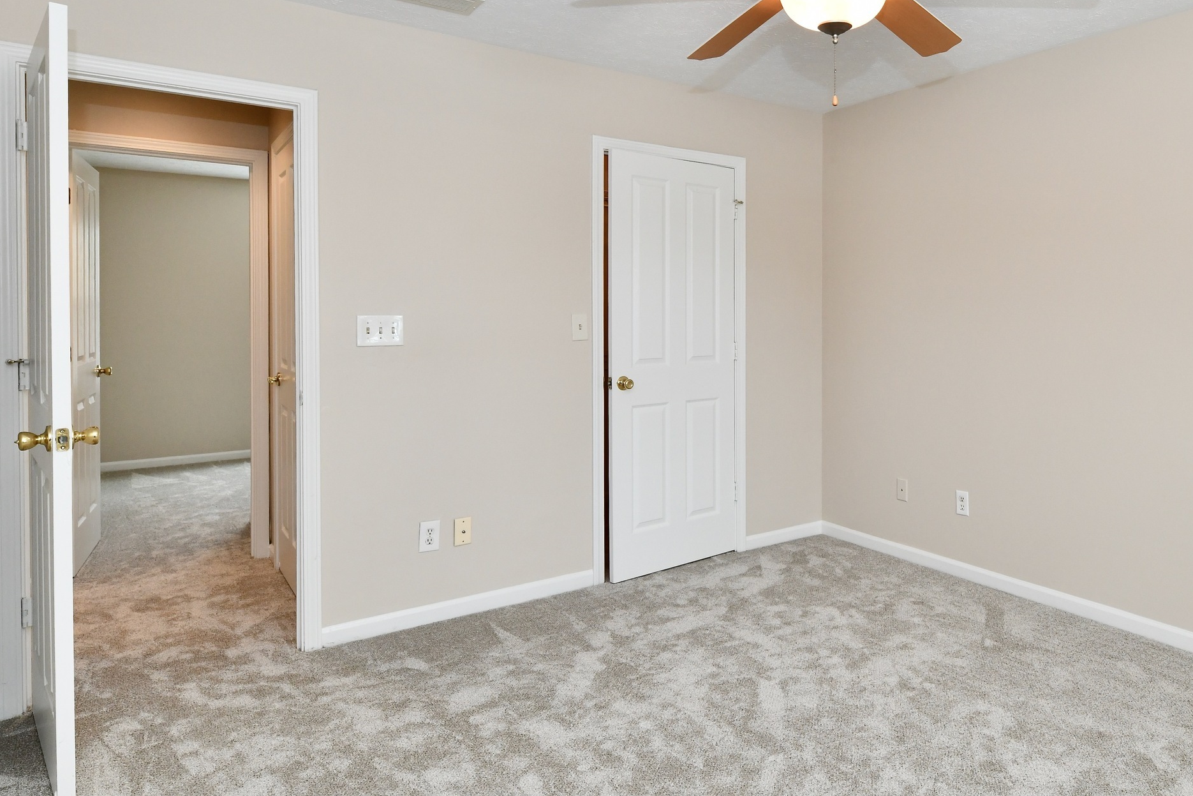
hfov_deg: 74.0
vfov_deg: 54.9
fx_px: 762
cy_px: 336
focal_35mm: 23
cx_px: 785
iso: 640
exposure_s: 1/100
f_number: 6.3
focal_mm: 14
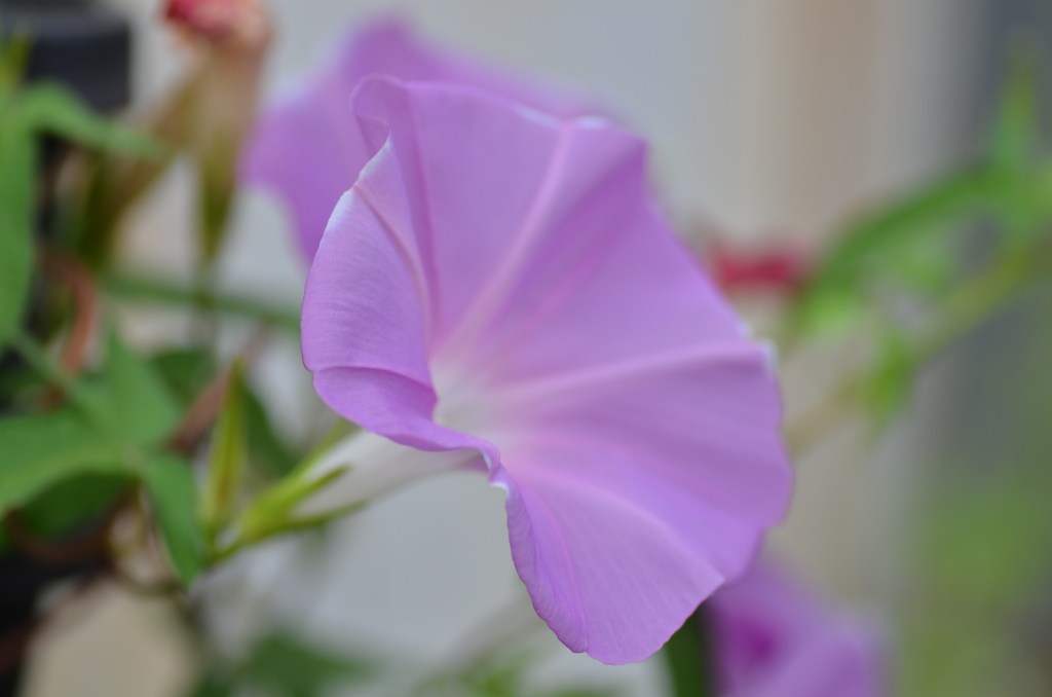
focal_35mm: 135
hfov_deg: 15.2
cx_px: 526
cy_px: 348
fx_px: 3936
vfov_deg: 10.1
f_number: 3.2
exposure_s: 1/320
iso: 100
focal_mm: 90
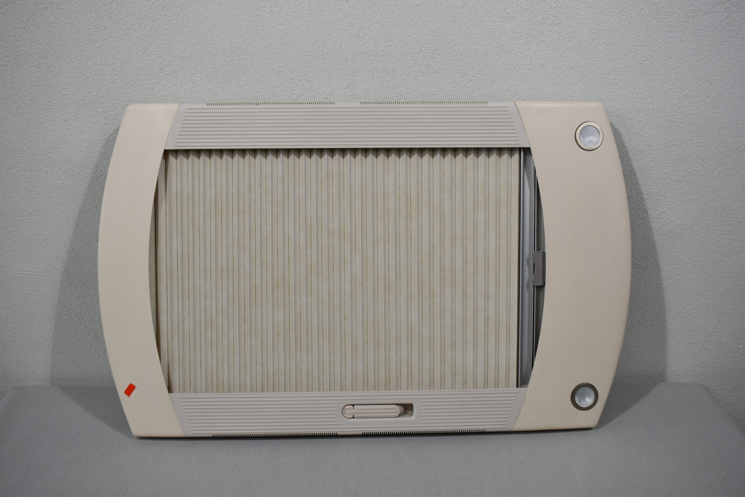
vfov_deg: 38.4
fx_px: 714
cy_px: 248
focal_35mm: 34
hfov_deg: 55.1
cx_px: 372
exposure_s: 1/125
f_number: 5.6
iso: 250
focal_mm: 23
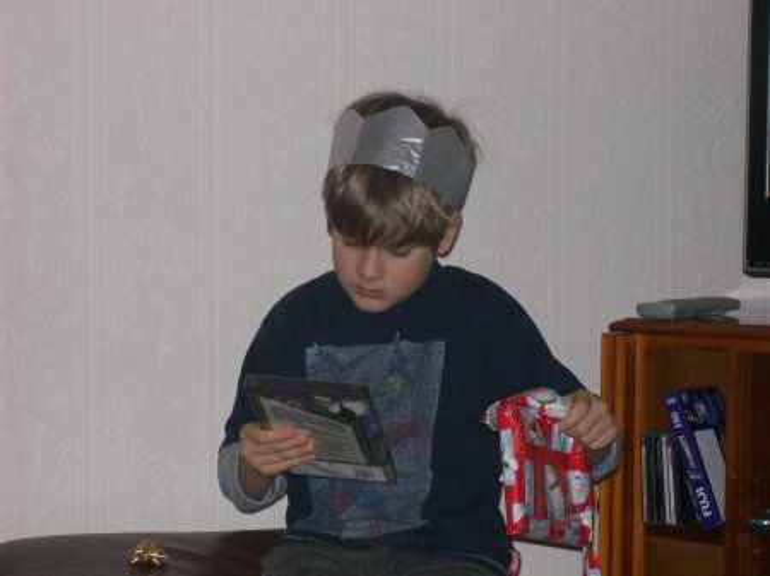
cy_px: 288
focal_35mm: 108
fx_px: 2401
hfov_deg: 18.2
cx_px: 385
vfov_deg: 13.7
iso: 200
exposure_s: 1/128
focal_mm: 18
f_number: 4.8
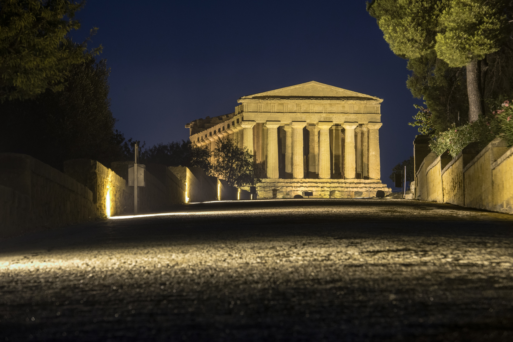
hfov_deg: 12.5
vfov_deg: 8.3
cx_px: 256
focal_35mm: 165
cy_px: 171
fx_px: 2351
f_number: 8
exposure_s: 2.5
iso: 400
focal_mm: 165
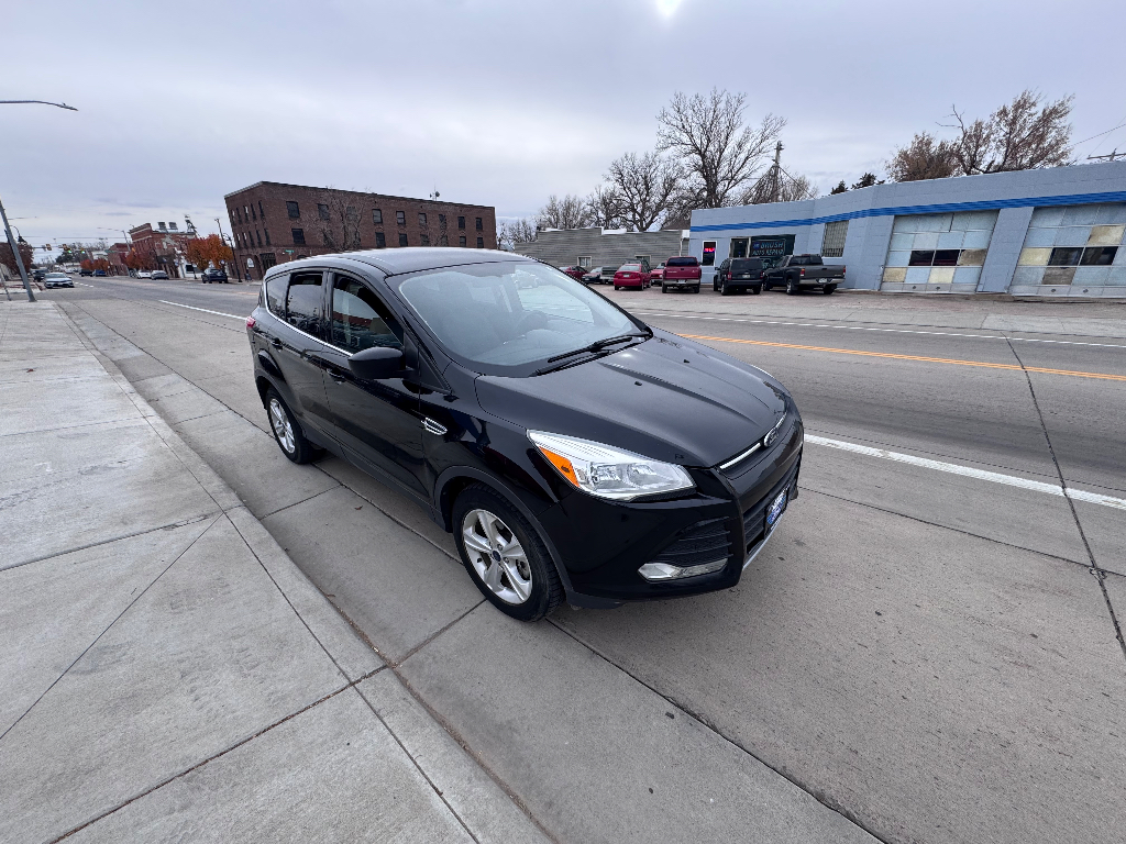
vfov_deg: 85.7
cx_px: 563
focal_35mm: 14
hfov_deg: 102.1
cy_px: 422
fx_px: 455
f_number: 2.2
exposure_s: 1/467
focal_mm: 2.22
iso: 40
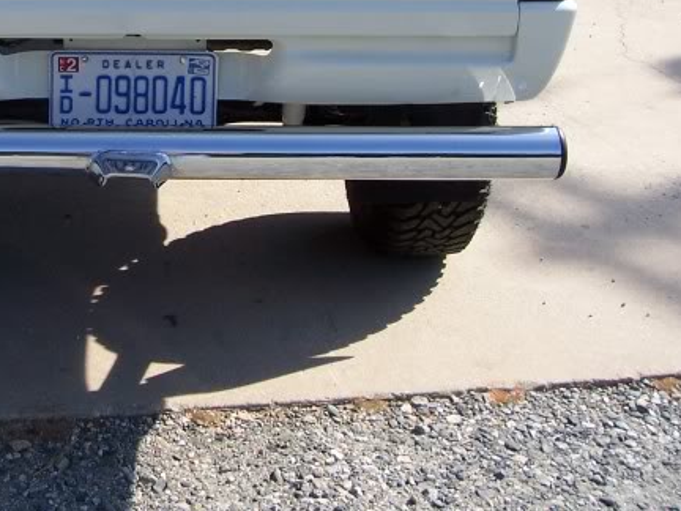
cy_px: 44
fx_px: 1239
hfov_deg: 29.4
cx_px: 60
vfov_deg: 22.7
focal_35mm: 63
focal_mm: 5.6
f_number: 5.6
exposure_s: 1/350
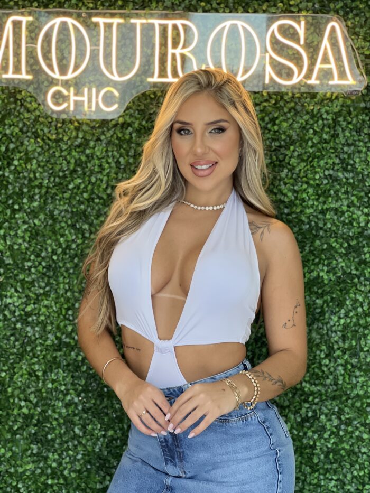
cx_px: 185
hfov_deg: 19.1
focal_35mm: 77
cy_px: 246
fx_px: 1097
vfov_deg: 25.3
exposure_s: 1/120
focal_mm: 9
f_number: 2.8
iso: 200
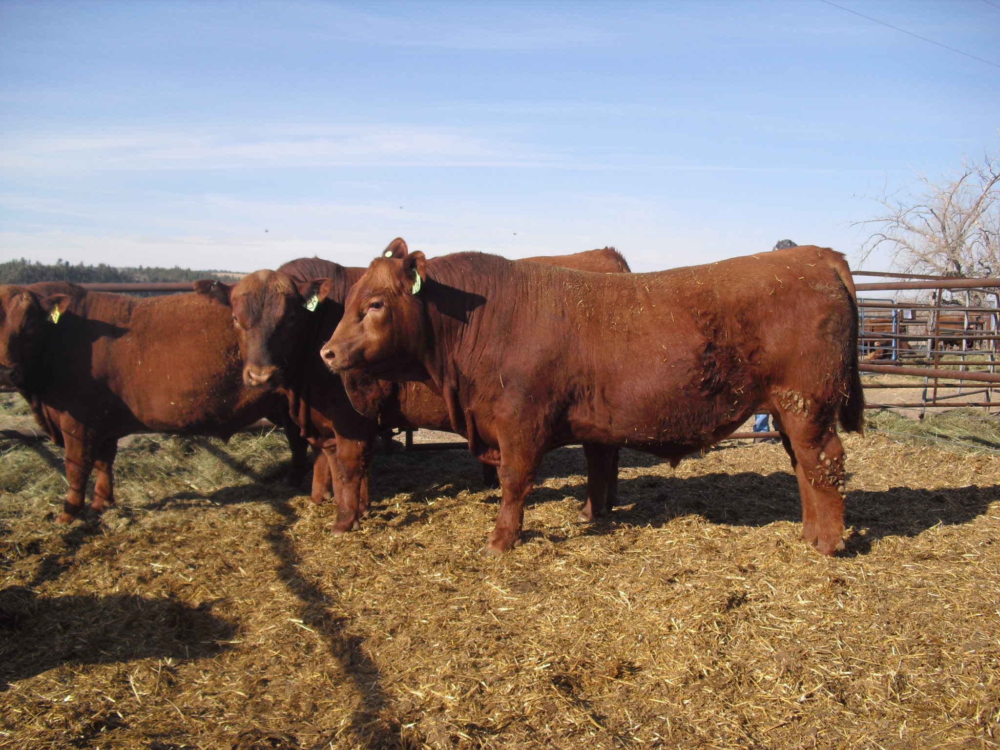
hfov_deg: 51.4
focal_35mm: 36
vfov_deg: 39.7
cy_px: 375
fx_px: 1040
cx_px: 500
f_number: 7.8
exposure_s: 1/125
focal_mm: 6.3
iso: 64
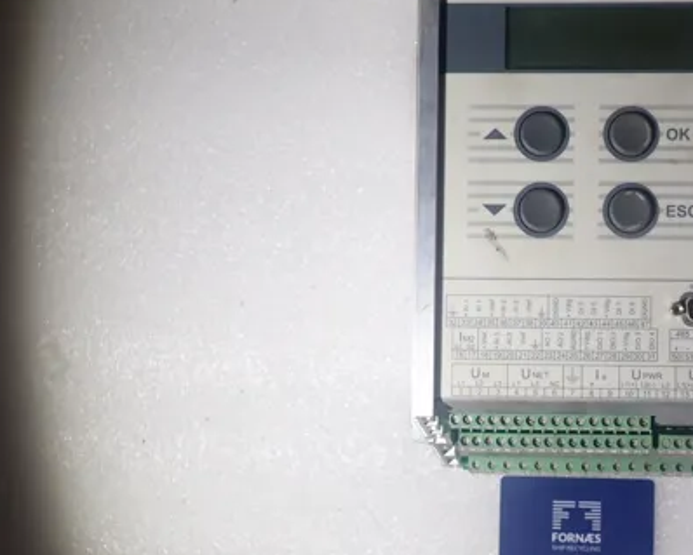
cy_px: 278
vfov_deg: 39.2
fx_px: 780
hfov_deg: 46.2
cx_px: 521
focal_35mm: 38
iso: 100
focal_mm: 4.5
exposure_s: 1/320
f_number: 2.8
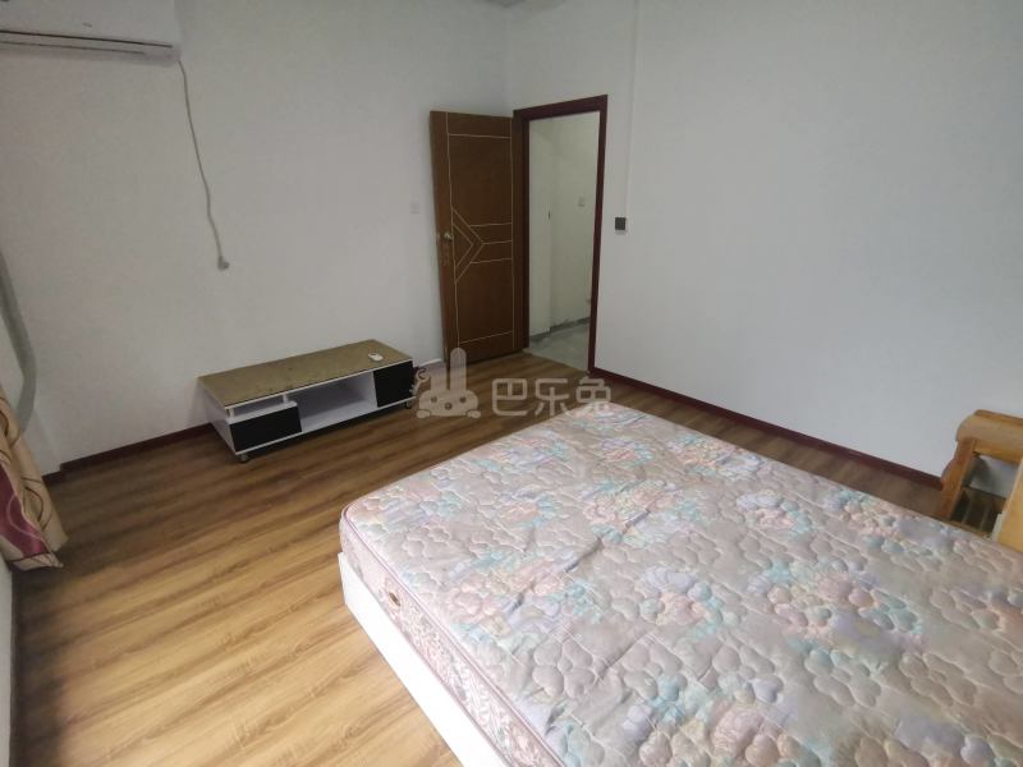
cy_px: 384
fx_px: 502
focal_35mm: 17
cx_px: 512
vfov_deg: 74.7
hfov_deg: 91.0
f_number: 2.2
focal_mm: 2.26
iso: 400
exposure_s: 1/33.3
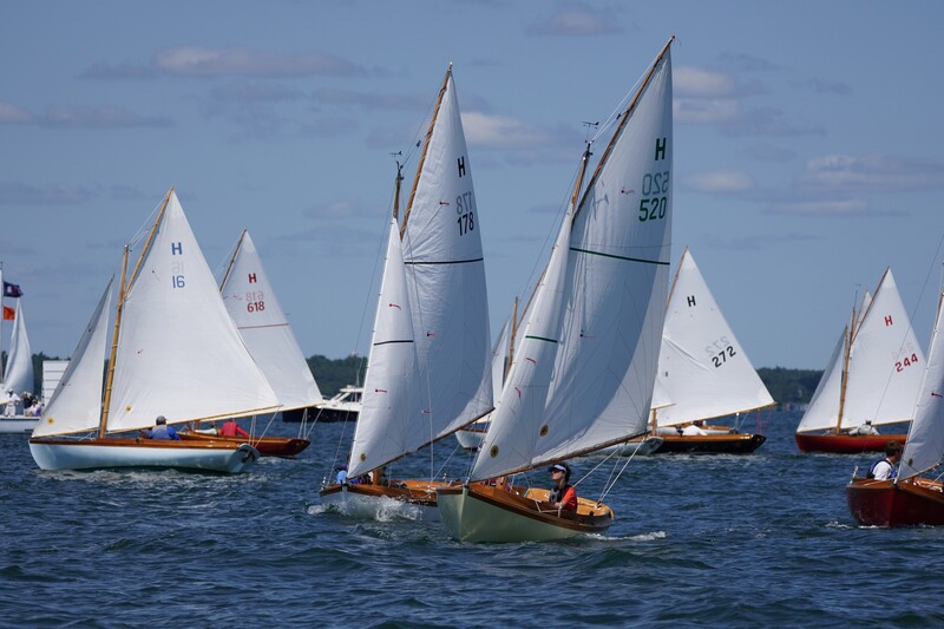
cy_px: 314
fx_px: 6606
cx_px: 472
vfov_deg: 5.5
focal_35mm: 252
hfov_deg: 8.2
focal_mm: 168
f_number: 5
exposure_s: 1/1600
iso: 125
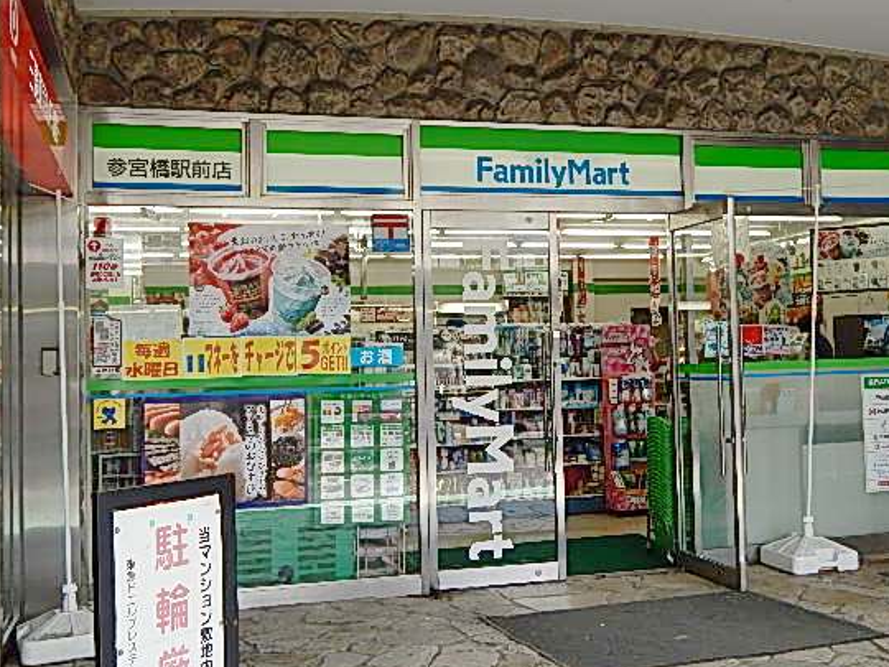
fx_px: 1156
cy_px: 311
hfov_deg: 42.0
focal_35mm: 45
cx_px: 515
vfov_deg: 32.2
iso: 125
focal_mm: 6.8
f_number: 3.4
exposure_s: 1/160
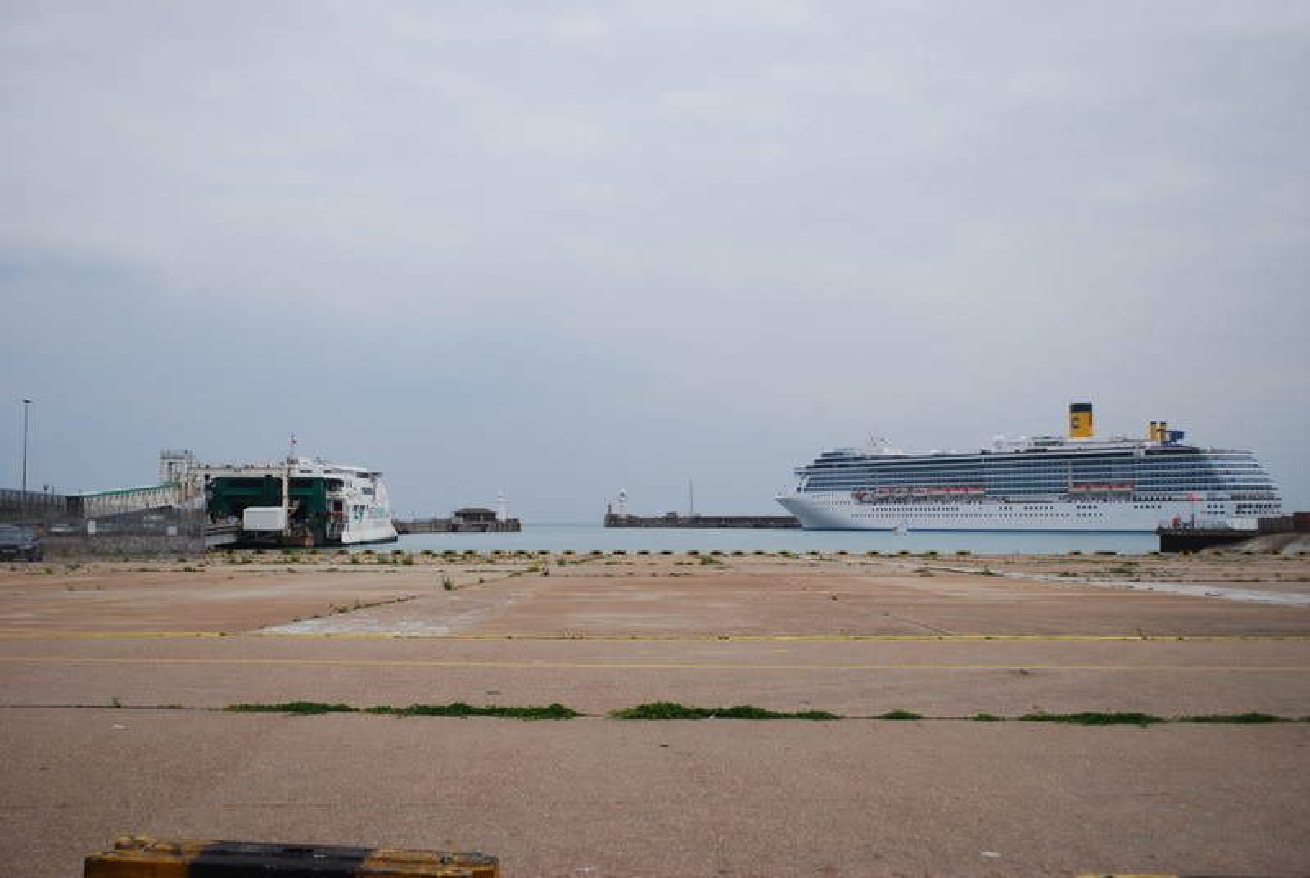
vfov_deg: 30.0
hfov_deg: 43.5
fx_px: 1640
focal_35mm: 45
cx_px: 655
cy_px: 439
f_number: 4.8
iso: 100
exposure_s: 1/640
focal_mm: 30
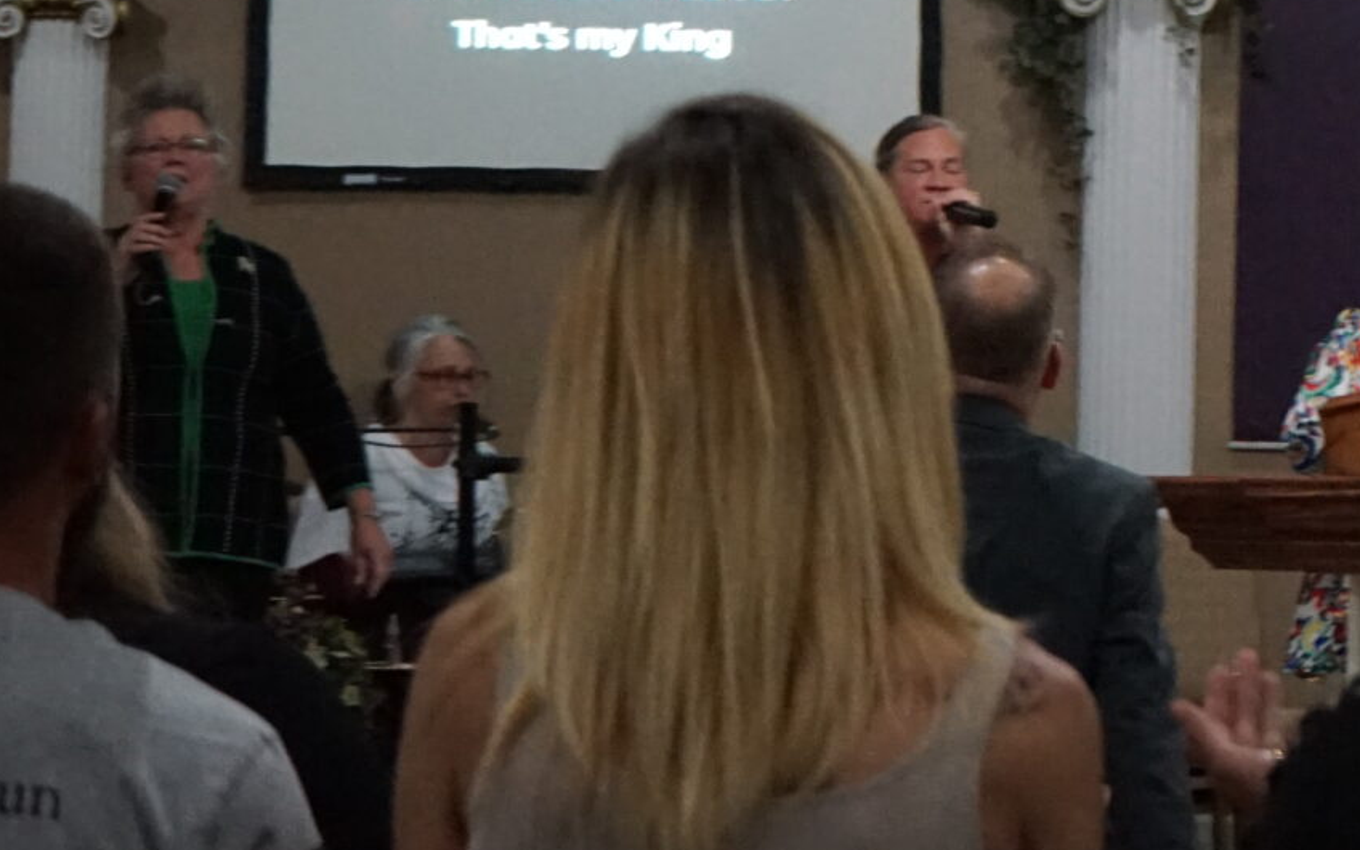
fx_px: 7524
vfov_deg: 6.4
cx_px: 1711
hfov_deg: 10.1
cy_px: -387
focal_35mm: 203
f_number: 5.6
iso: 6400
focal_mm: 66
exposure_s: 1/160
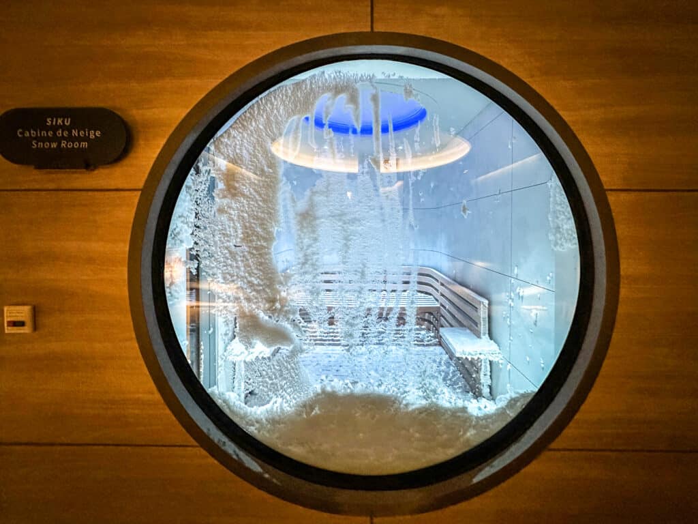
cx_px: 349
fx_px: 282
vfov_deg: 85.7
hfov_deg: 102.1
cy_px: 262
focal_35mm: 14
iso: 800
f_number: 2.2
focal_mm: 2.22
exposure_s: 1/49
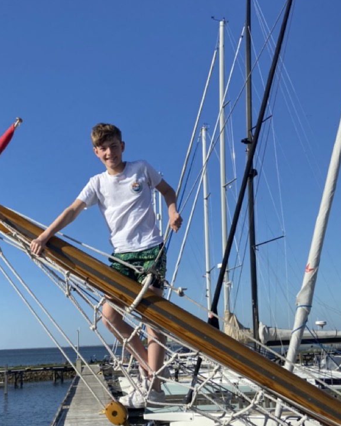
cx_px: 131
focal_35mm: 45
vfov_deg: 41.1
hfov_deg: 33.3
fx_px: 568
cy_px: 230
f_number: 1.8
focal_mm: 4.25
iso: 32
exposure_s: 1/3497
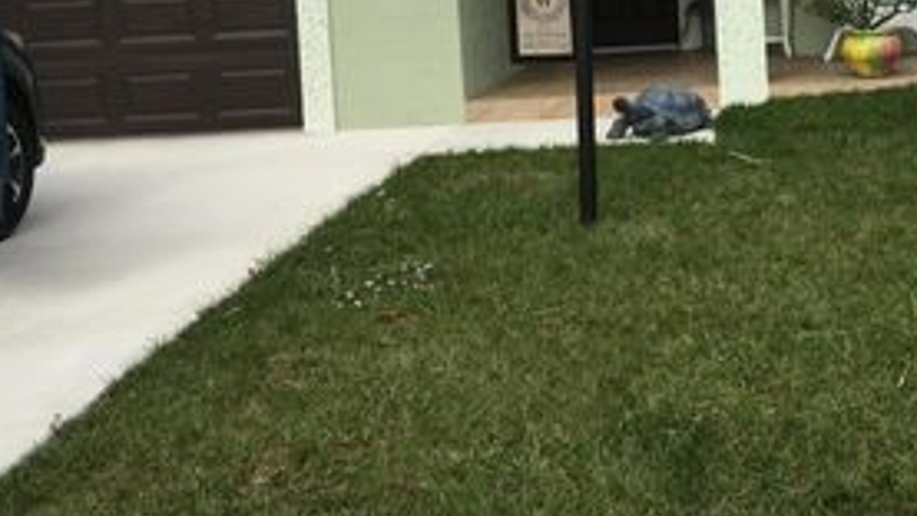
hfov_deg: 35.4
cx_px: 732
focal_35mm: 57
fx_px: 1386
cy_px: 2
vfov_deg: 20.4
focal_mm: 4.15
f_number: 2.2
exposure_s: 1/1148
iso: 25
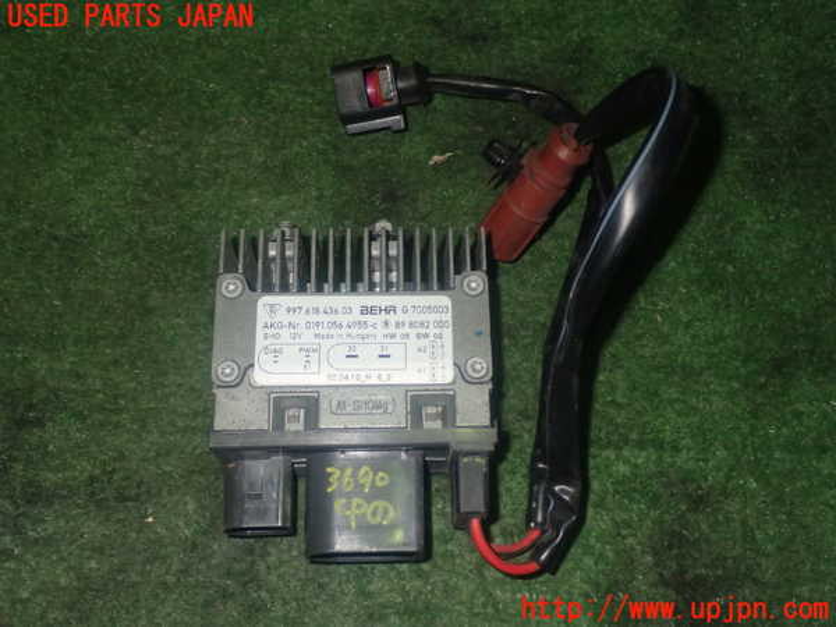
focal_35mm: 41
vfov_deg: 35.1
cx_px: 418
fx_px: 990
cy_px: 314
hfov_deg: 45.8
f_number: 8
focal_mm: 7.31
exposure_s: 1/40
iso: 500
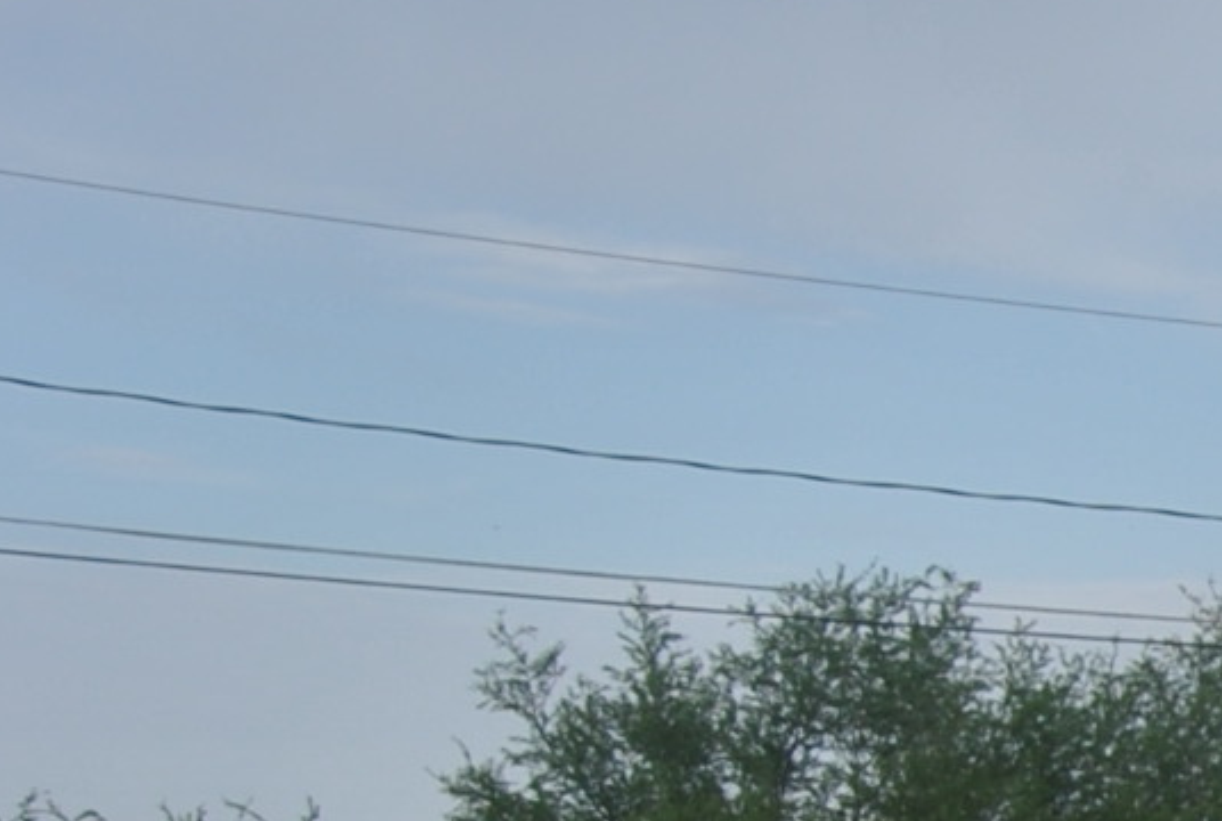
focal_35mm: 162
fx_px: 5511
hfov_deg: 10.5
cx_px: 3146
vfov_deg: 8.3
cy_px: 1343
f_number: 7.1
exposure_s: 1/200
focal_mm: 20
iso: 100
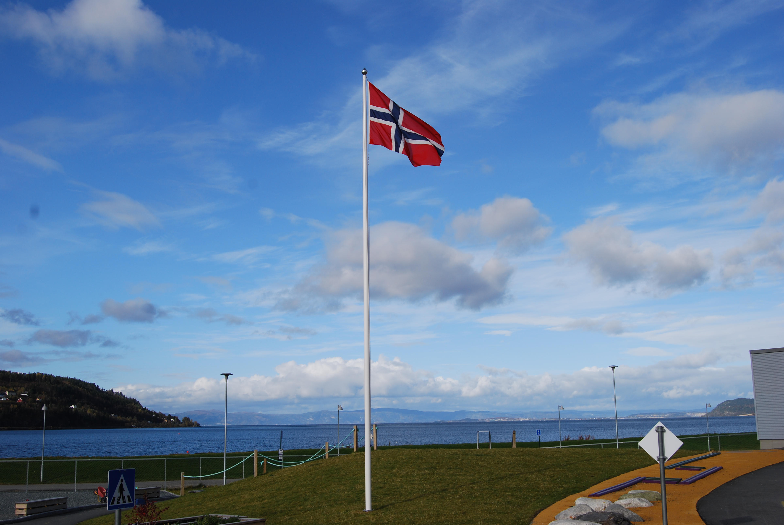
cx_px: 392
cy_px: 262
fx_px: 850
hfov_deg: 49.5
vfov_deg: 34.3
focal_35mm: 39
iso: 100
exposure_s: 1/320
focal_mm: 26
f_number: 9
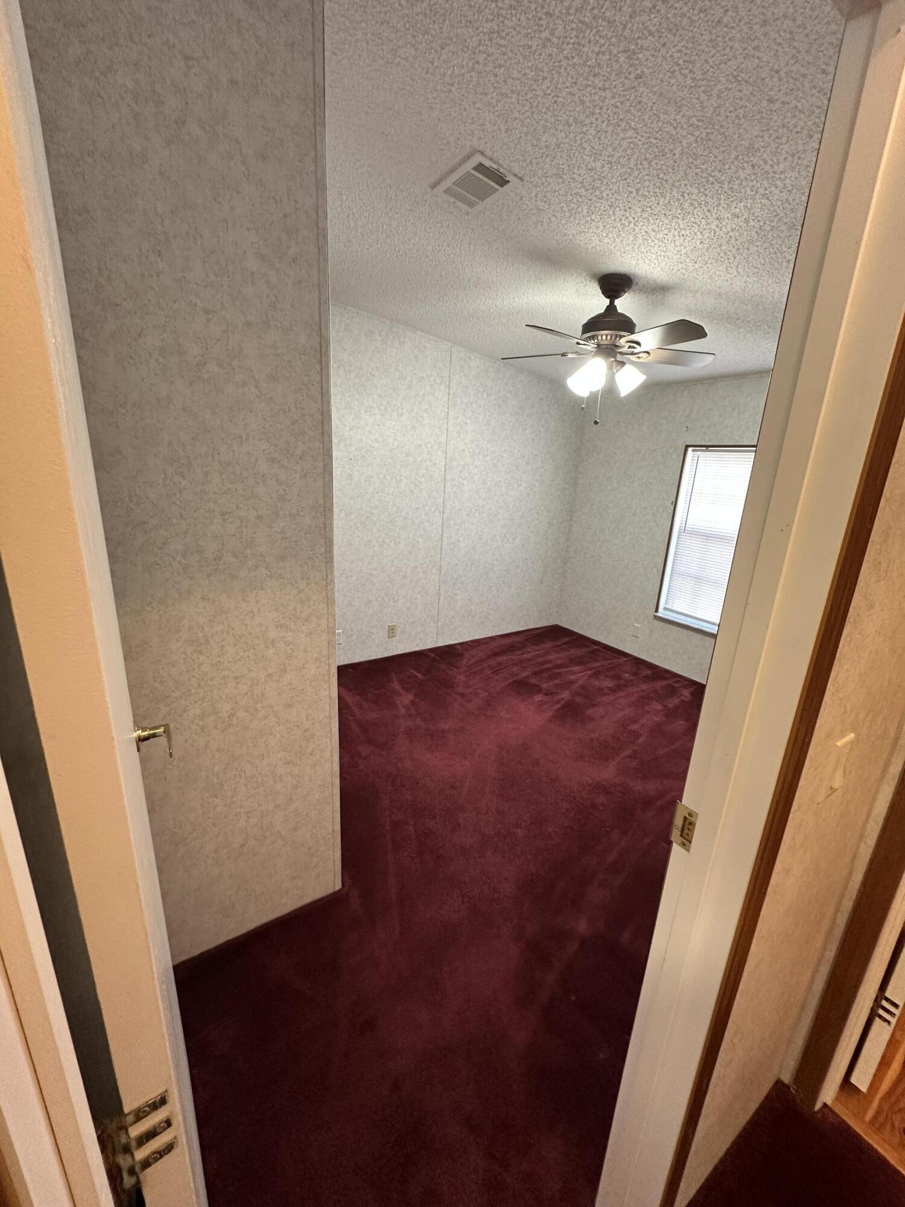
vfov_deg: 102.1
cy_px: 604
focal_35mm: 14
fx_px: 488
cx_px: 452
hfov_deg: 85.7
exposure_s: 1/60
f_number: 2.2
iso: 250
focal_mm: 2.22
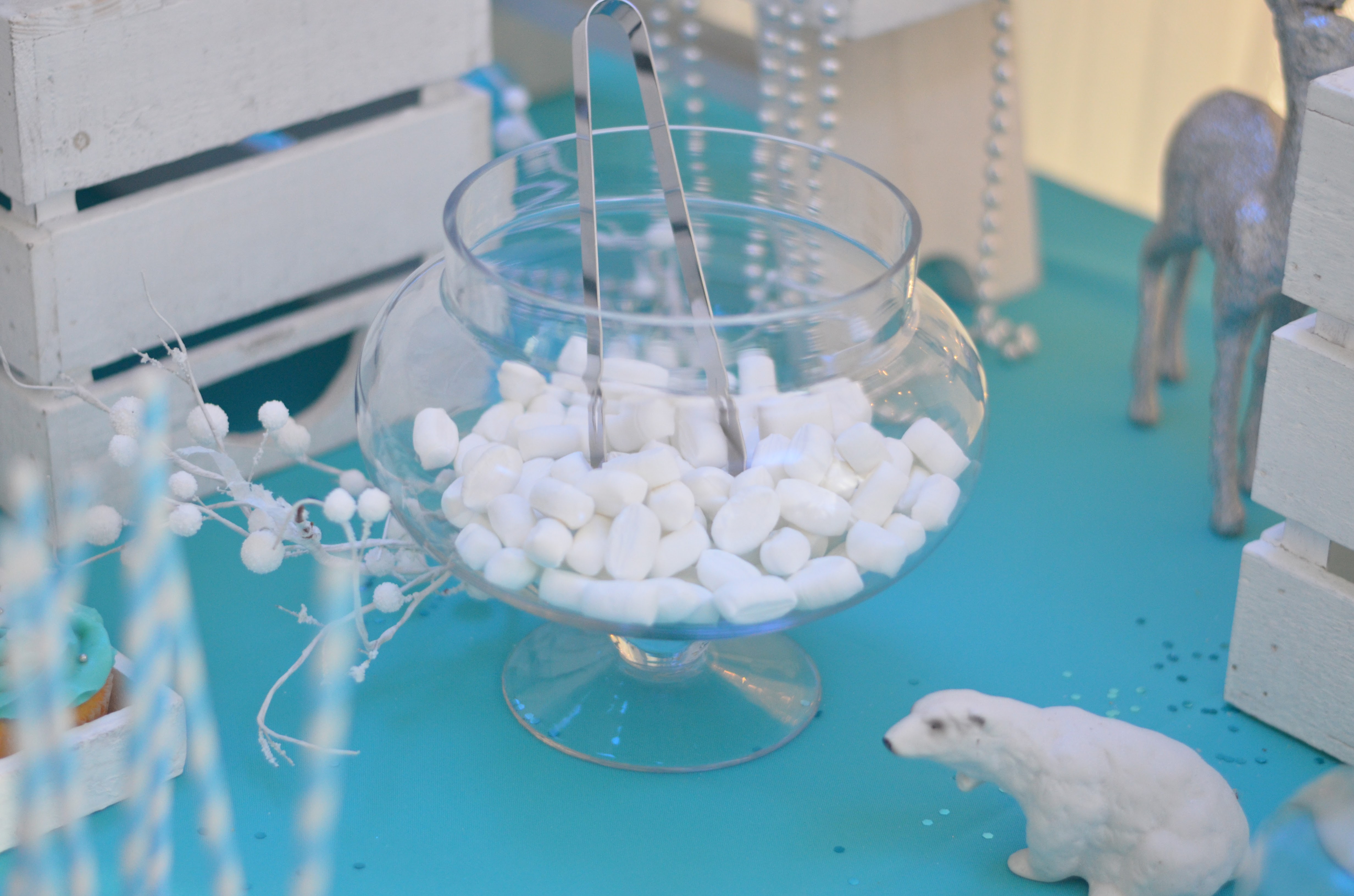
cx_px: 677
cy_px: 448
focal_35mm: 75
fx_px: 2815
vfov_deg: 18.1
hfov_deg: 27.0
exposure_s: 1/250
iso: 1250
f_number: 1.8
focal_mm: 50
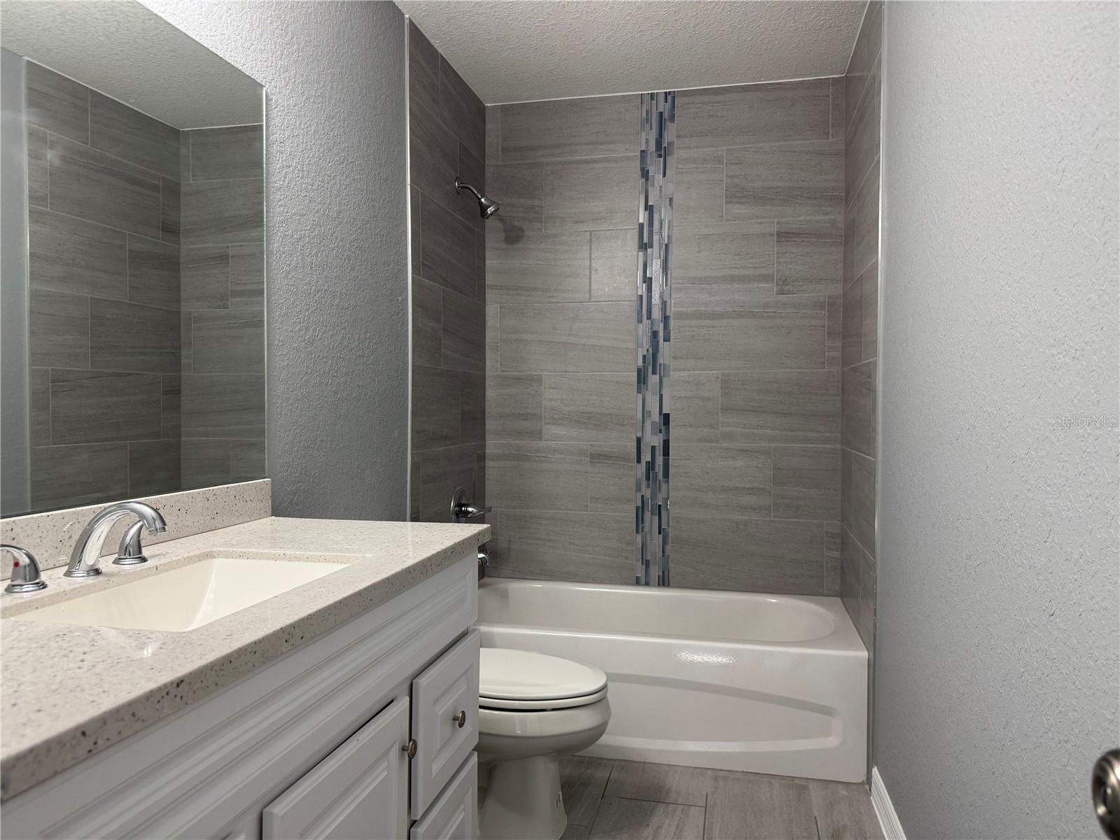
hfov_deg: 71.6
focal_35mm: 24
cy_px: 420
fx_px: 777
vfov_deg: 56.8
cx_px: 560
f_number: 1.78
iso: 160
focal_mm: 6.76
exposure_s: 1/120
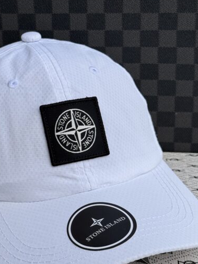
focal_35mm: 76
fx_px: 579
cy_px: 134
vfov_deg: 25.7
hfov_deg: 19.3
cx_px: 66
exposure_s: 1/3425
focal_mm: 6.76
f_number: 1.78
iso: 64
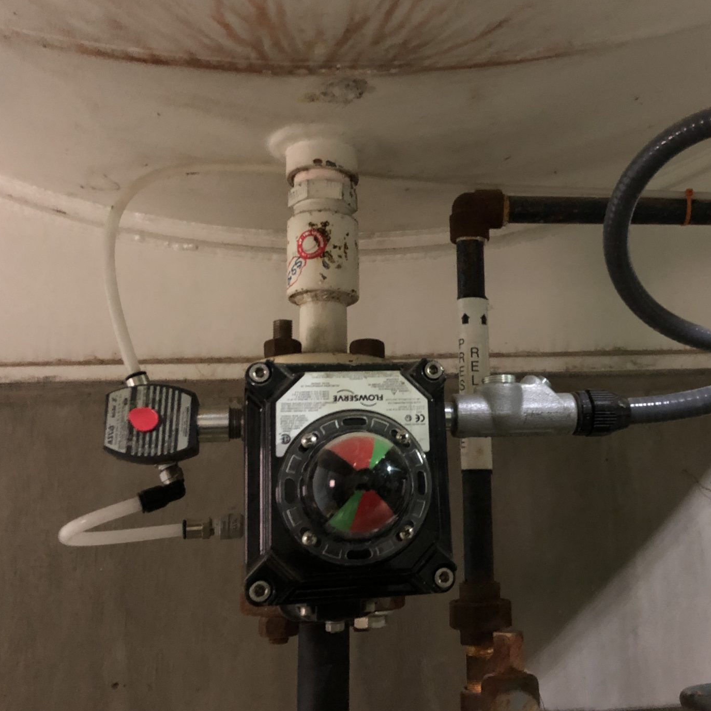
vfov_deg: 46.0
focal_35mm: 36
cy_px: 352
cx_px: 473
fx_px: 837
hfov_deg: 45.4
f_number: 1.8
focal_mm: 3.99
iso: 125
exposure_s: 1/4
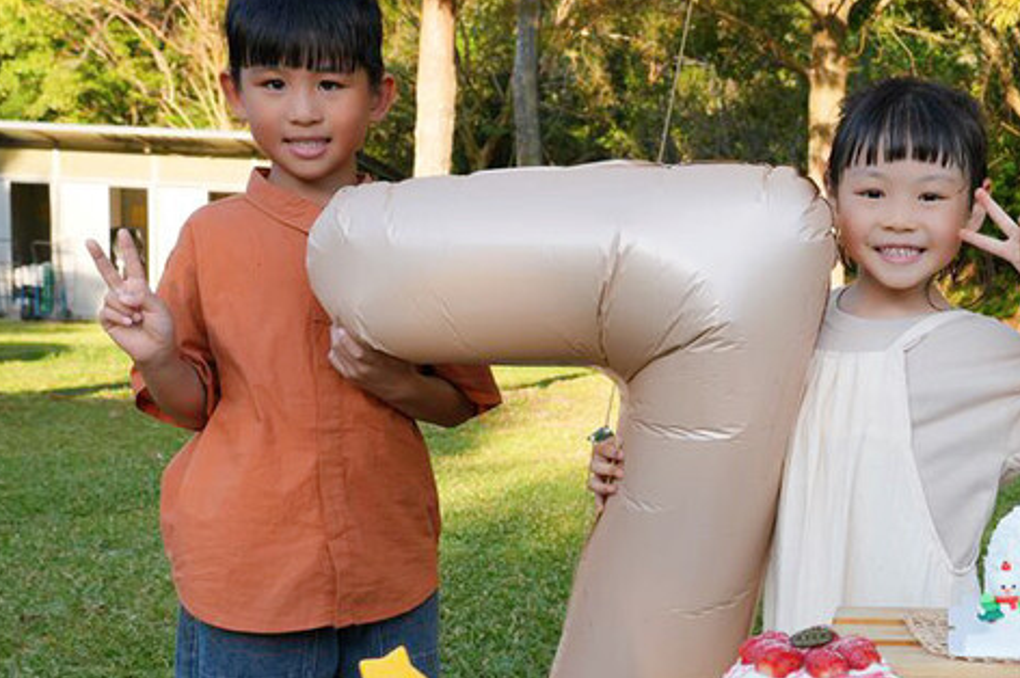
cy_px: 494
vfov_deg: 24.8
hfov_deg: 36.0
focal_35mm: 54
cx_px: 767
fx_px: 1529
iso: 160
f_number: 7.1
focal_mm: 30
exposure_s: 1/100
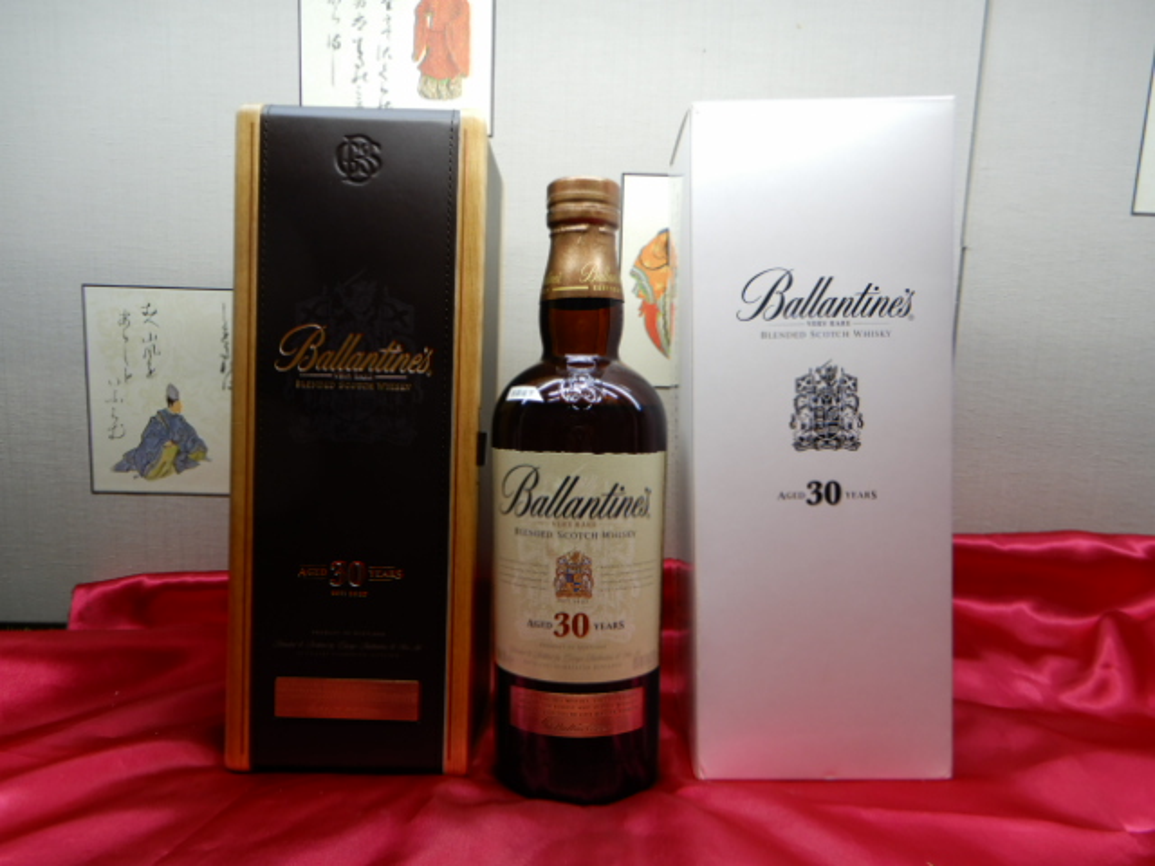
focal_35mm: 24
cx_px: 578
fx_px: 801
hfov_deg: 71.6
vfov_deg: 56.8
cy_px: 433
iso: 80
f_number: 3.4
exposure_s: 1/80
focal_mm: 4.3
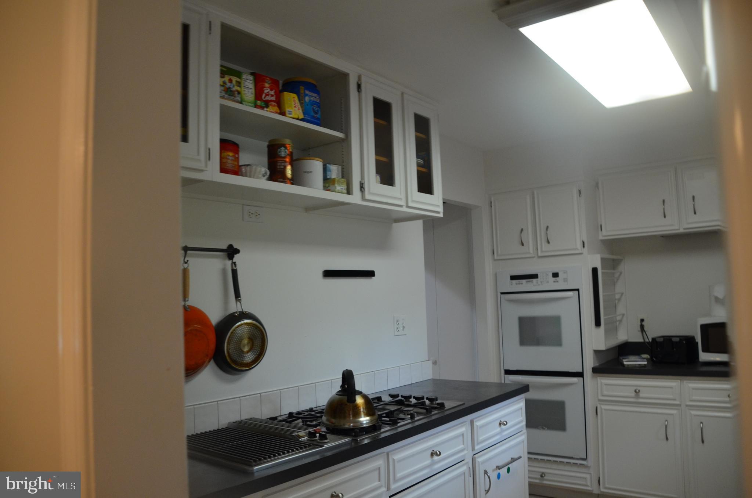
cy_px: 249
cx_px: 376
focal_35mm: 27
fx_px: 563
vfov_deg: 47.7
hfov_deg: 67.5
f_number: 4
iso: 800
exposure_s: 1/60
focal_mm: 18
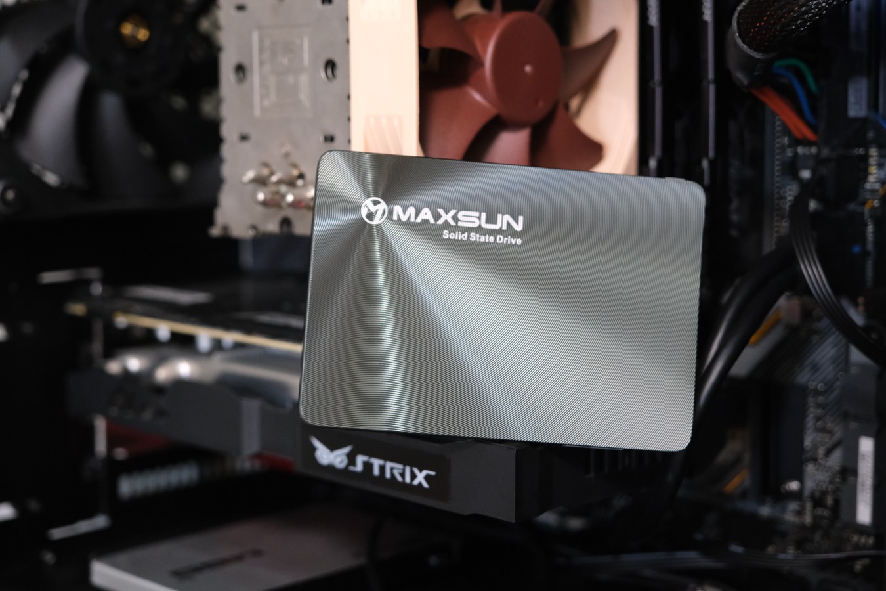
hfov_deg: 35.6
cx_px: 443
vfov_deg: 24.2
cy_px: 296
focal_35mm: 56
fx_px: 1378
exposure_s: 1/56
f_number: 4
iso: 3200
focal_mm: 37.6
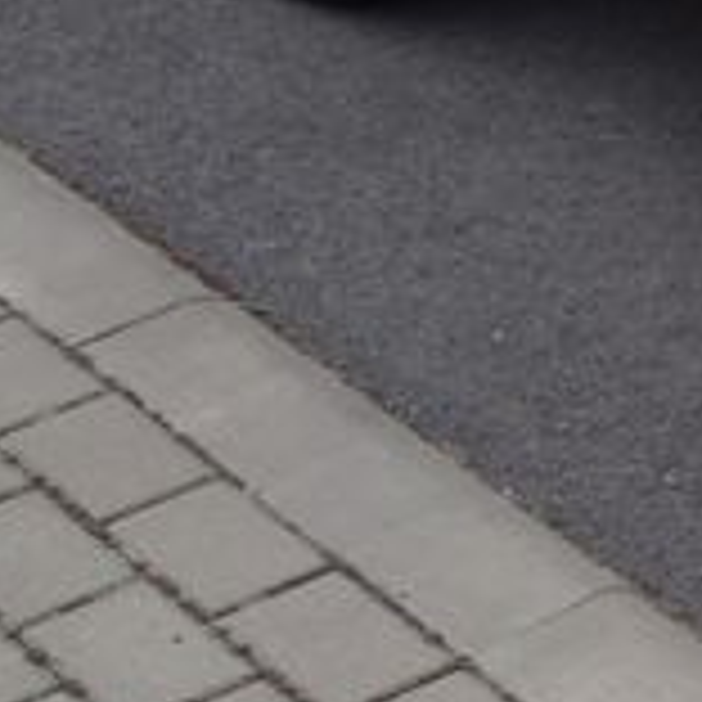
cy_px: -232
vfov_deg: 10.9
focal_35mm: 156
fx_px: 3579
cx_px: 2182
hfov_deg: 8.9
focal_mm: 10.4
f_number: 2.8
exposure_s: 1/80
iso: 125
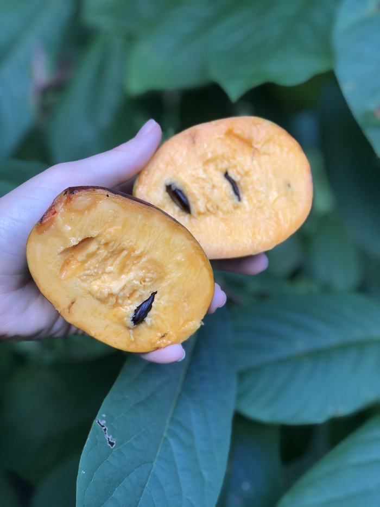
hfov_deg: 25.7
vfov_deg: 33.8
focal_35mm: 57
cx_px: 190
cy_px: 254
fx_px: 834
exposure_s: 1/60
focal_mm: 6.6
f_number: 2.8
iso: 25
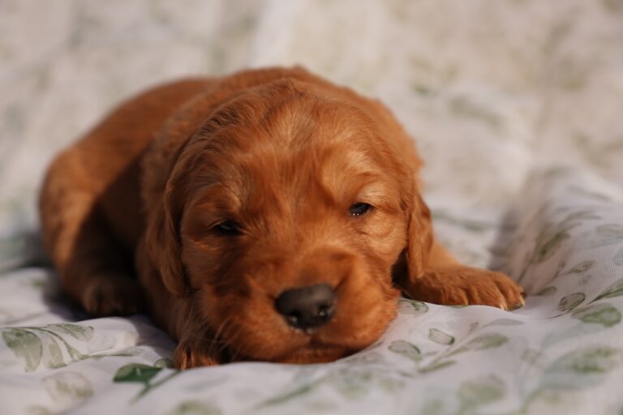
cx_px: 312
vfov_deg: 24.4
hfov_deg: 35.9
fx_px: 960
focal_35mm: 56
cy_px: 208
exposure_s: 1/2500
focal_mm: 37
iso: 50
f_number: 3.2
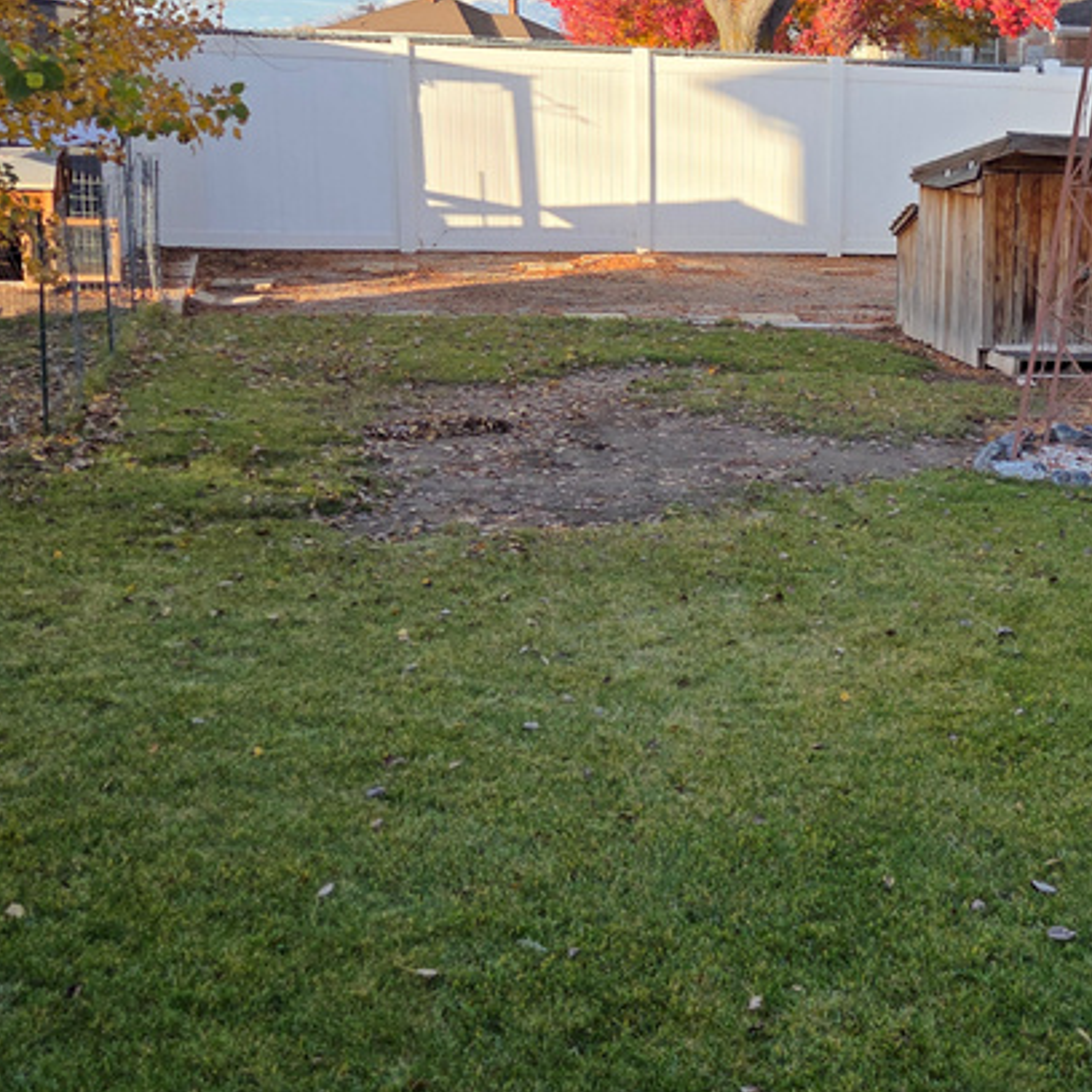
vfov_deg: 33.4
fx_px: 1820
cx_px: 988
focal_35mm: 51
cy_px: 476
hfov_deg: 31.8
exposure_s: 1/2060
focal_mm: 5.4
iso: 80
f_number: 1.8
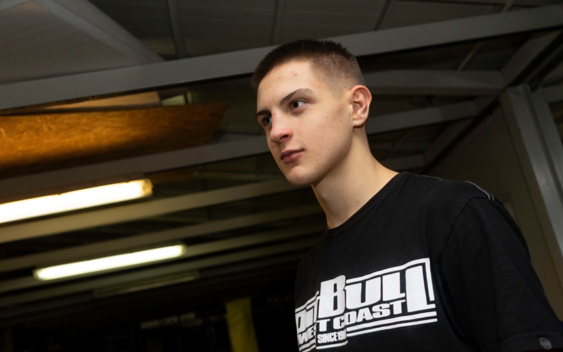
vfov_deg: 35.3
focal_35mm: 36
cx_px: 281
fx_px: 552
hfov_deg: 54.0
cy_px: 187
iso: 400
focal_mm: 35
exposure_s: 1/160
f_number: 4.5
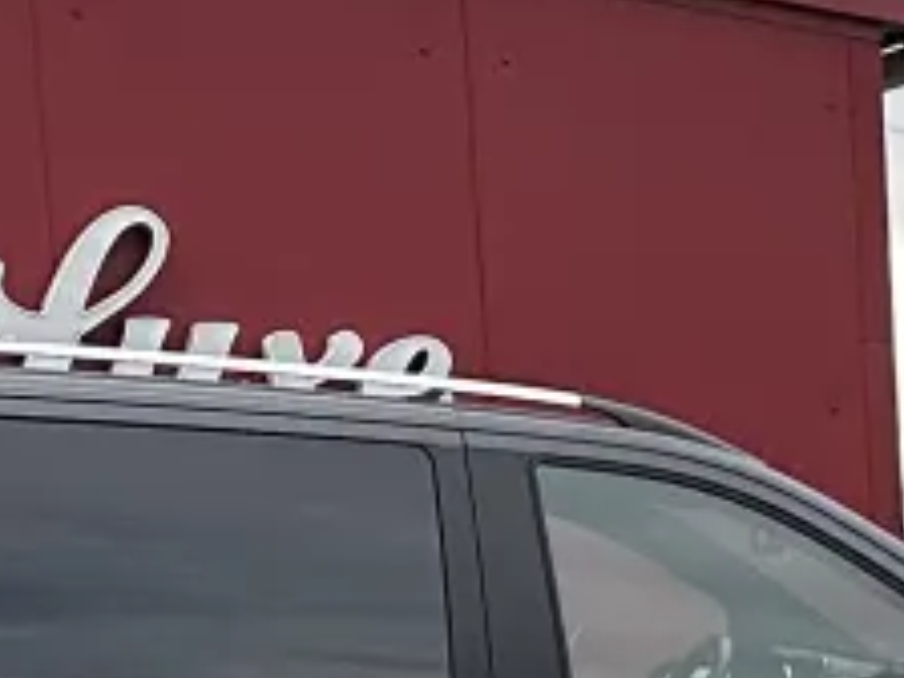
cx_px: 2700
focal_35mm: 154
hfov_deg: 9.8
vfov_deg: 8.9
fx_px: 4022
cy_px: 1465
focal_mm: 6.86
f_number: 1.78
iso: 200
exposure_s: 1/121
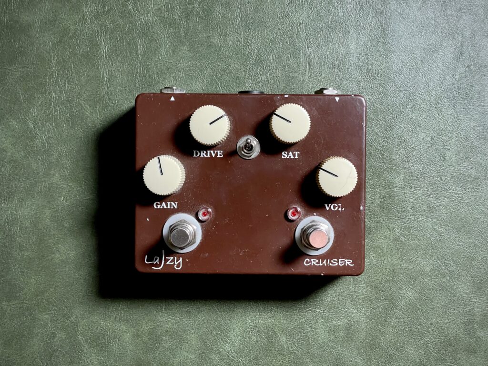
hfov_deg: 36.8
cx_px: 244
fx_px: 733
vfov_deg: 28.0
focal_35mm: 52
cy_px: 183
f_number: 2
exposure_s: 1/40
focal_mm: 6
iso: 800
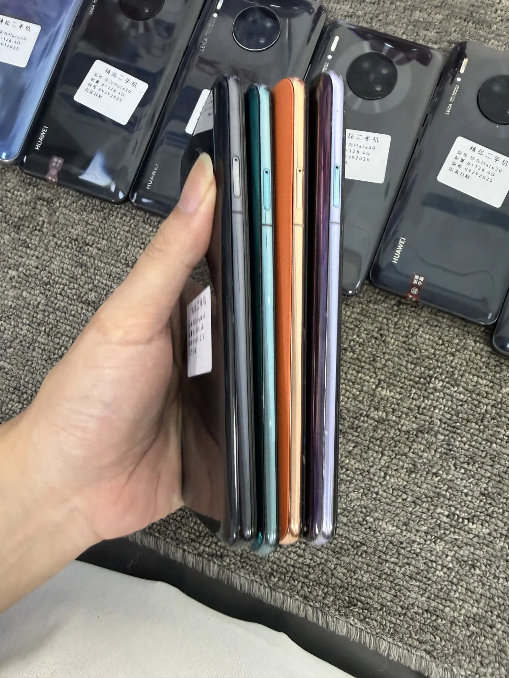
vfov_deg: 71.6
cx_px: 254
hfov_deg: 56.8
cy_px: 339
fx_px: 471
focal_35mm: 24
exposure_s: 1/50
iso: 250
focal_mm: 2.22
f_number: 2.2
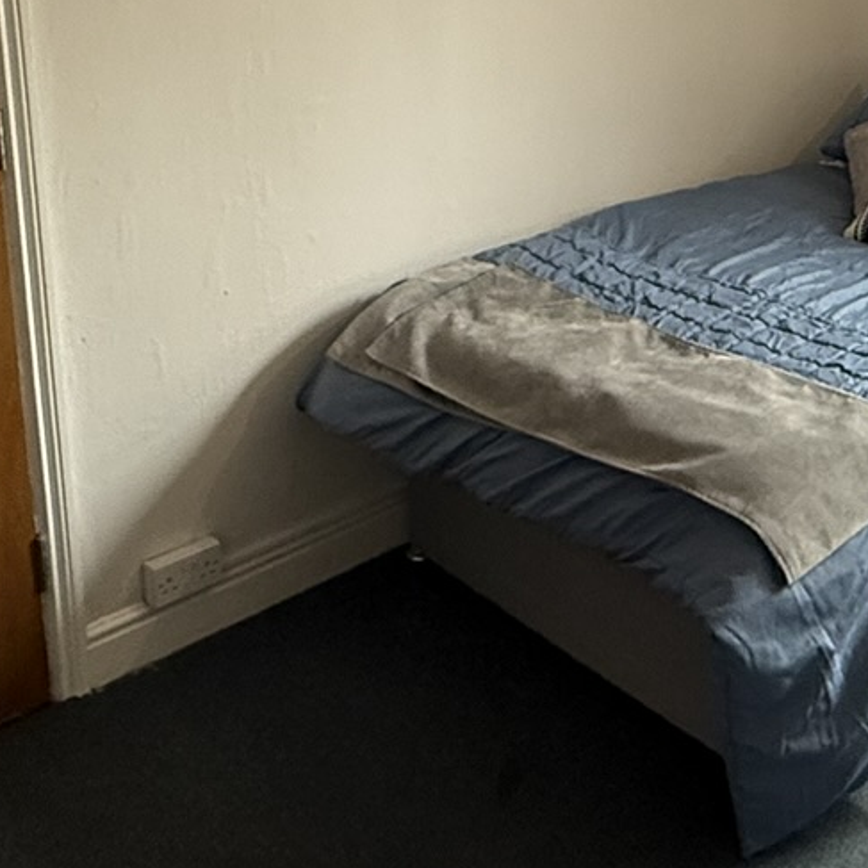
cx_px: 715
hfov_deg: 31.8
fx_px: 1475
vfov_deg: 31.0
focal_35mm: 52
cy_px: 61
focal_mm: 2.22
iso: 320
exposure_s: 1/77
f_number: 2.2
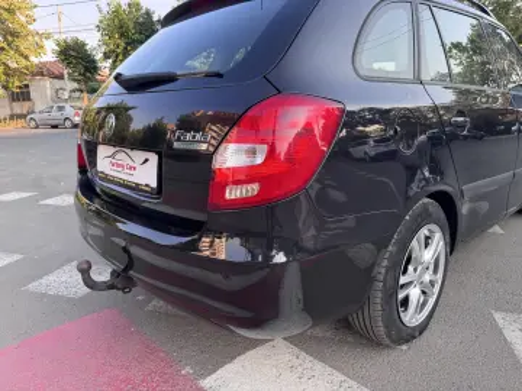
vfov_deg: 56.8
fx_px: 362
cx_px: 261
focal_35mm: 24
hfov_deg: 71.6
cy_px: 196
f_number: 1.78
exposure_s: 1/360
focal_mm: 6.76
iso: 80
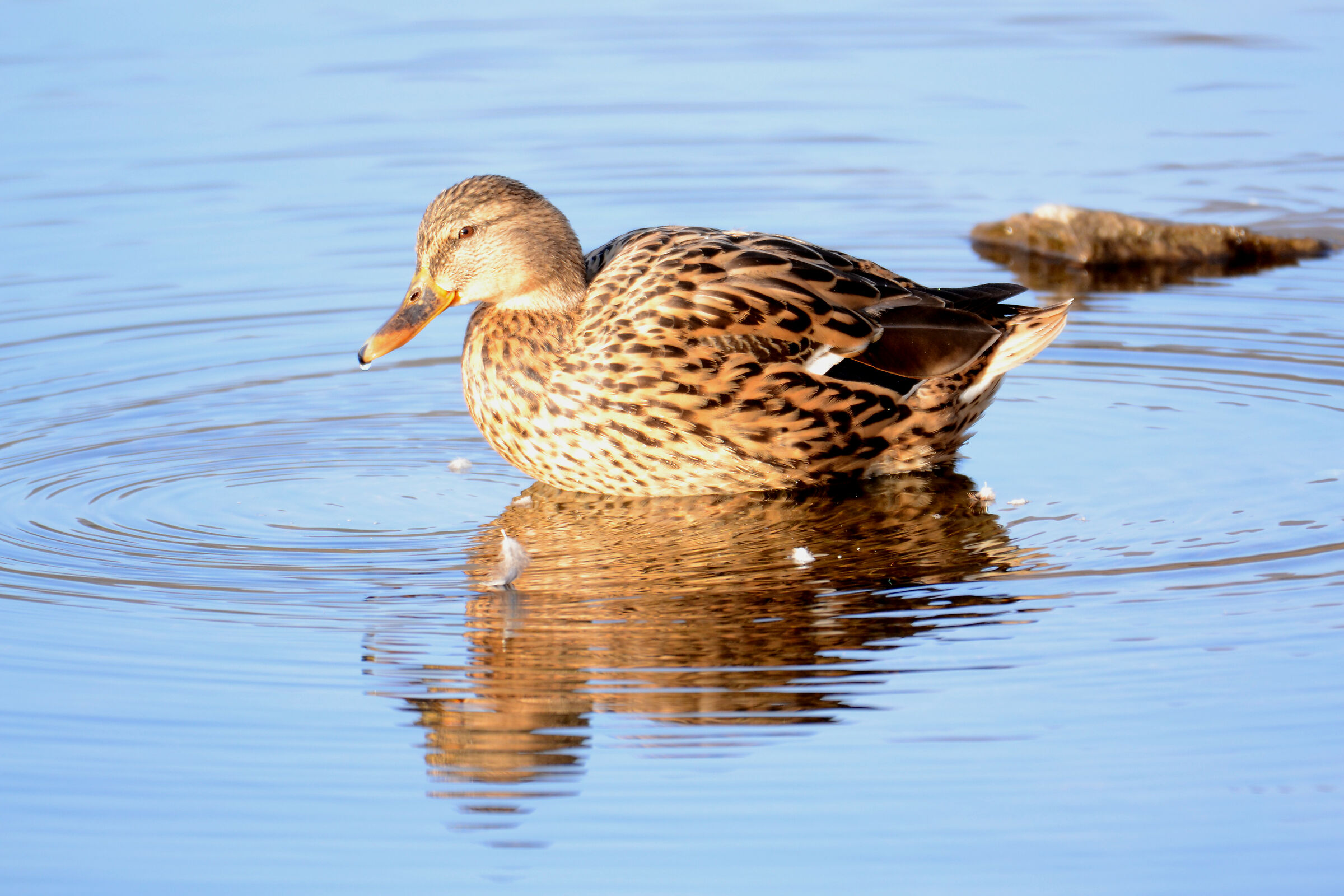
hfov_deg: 2.7
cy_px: 448
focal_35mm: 750
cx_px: 672
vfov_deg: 1.8
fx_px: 27998
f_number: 5.6
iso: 400
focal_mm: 500
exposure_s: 1/250
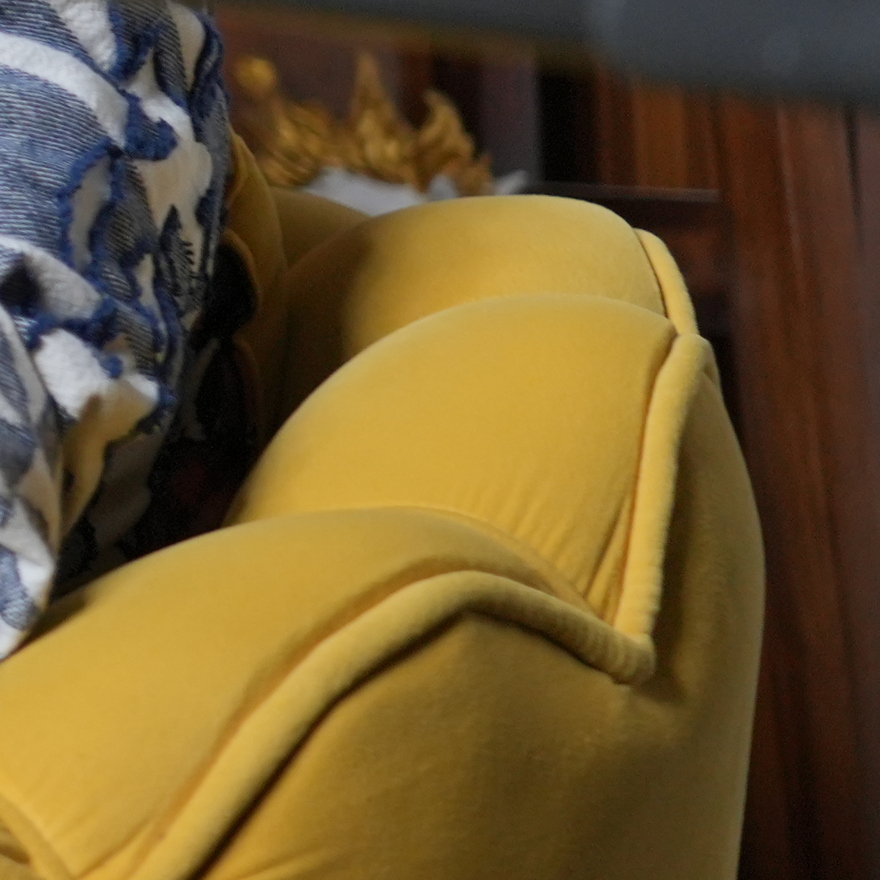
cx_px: -1440
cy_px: -261
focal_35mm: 210
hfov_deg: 7.6
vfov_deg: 8.2
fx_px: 6040
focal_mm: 46
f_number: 4
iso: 800
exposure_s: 1/50
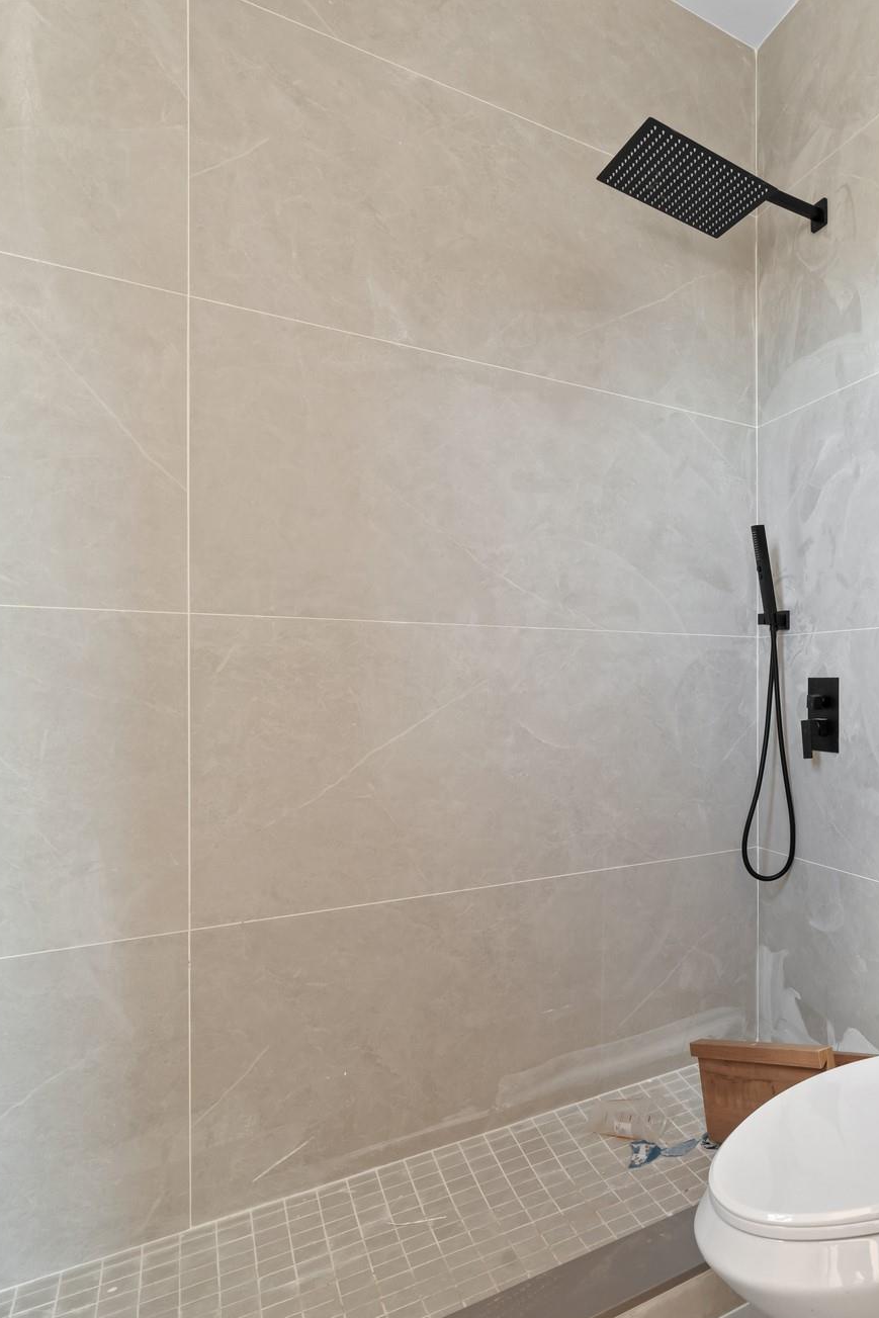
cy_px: 689
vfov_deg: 78.5
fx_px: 805
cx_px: 973
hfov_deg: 43.7
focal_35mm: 22
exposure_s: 1/4
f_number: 10
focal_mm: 14
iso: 500
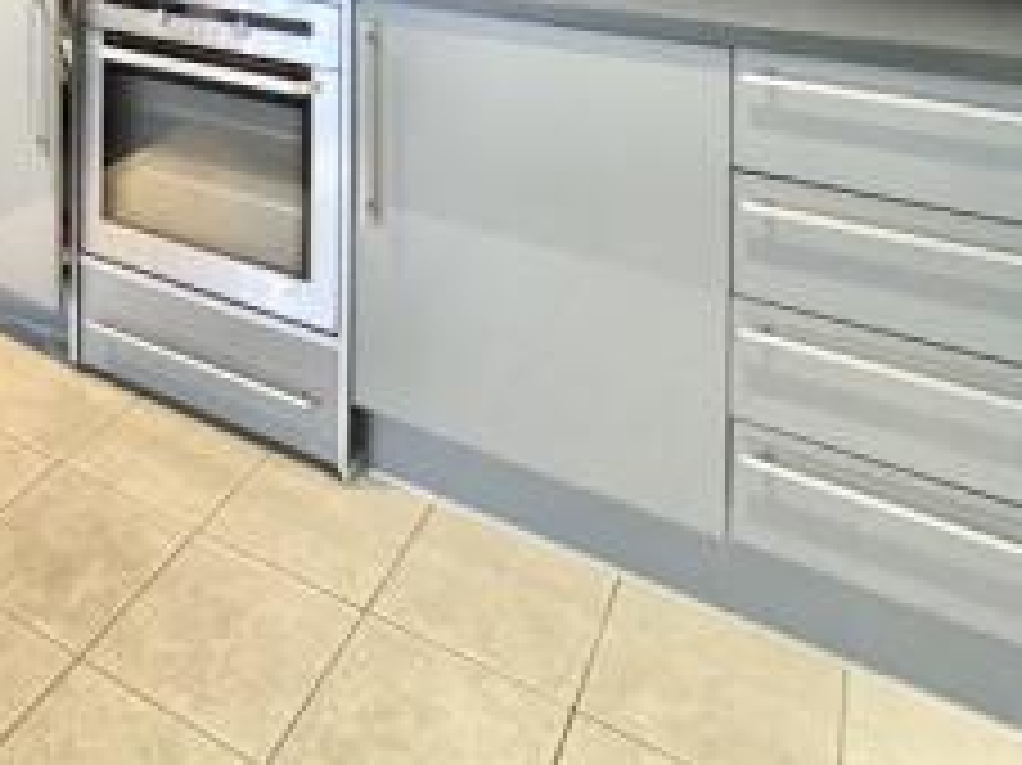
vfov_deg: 31.3
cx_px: 209
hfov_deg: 48.6
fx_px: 1062
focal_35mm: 36
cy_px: -214
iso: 1000
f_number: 2.2
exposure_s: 1/50
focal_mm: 2.22
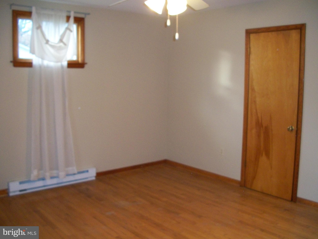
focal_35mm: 35
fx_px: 322
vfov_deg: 40.7
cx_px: 159
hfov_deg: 52.6
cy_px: 120
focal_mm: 6.3
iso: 320
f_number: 3.1
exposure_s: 1/30
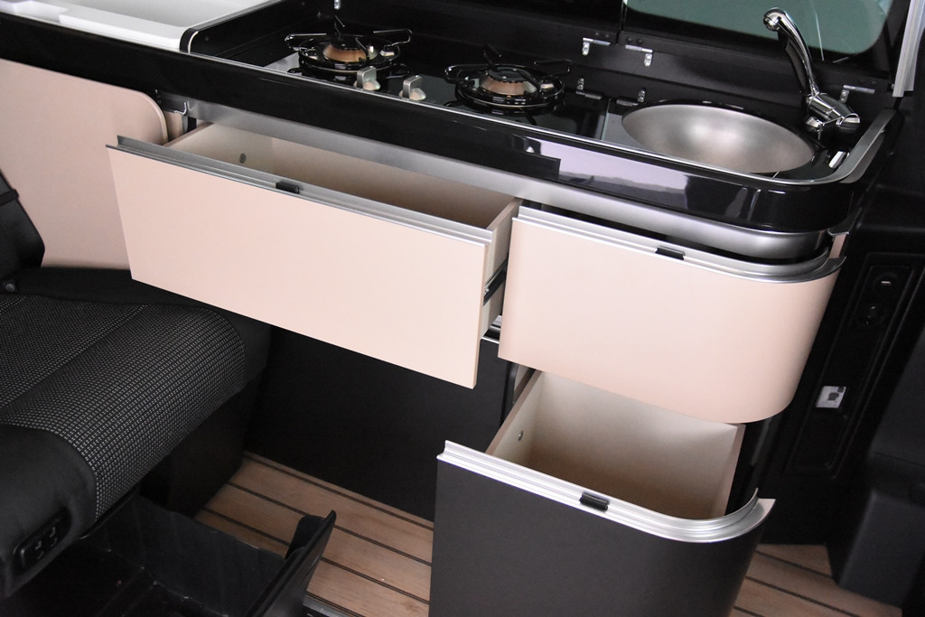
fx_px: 925
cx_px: 462
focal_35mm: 36
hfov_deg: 53.1
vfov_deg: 36.9
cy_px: 308
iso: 10000
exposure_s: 1/40
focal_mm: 24
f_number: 3
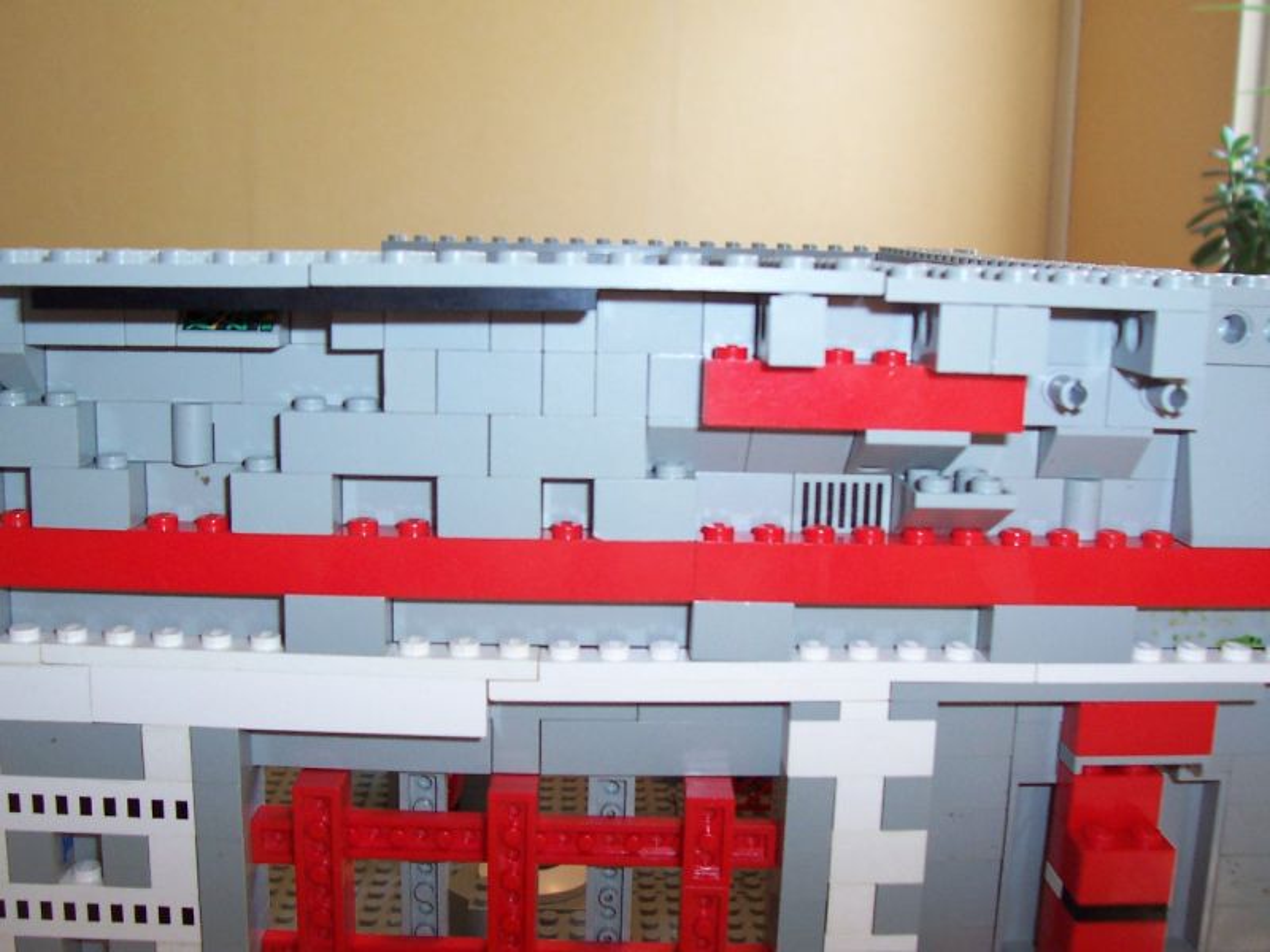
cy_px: 476
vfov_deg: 38.7
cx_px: 635
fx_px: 1357
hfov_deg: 50.1
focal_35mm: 37
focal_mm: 5.6
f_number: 2.8
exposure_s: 1/60
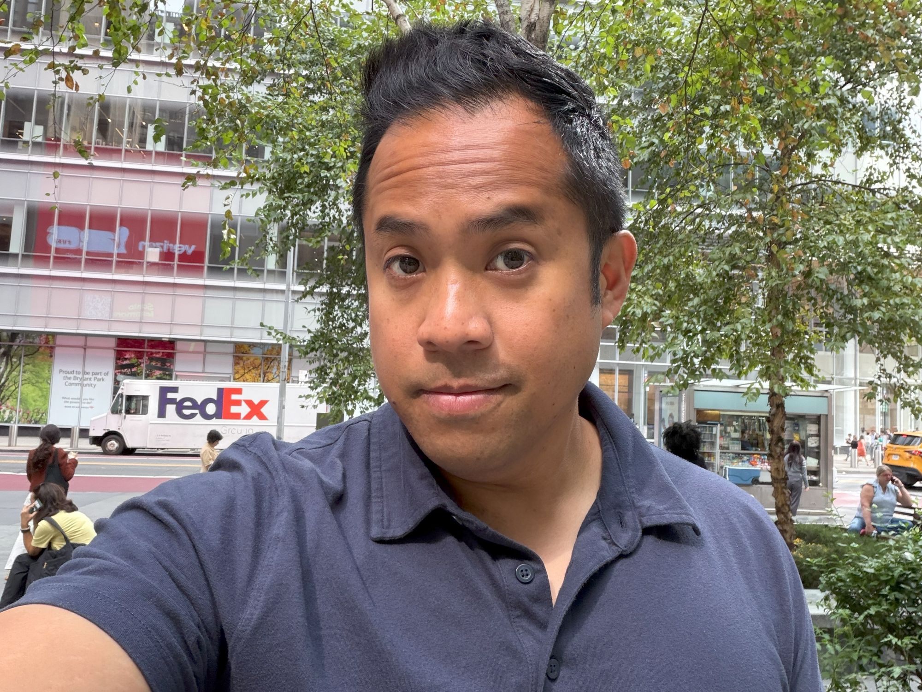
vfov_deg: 46.8
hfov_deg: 60.0
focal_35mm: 30
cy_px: 346
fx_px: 799
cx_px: 461
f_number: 1.9
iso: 50
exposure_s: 1/121
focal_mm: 2.71
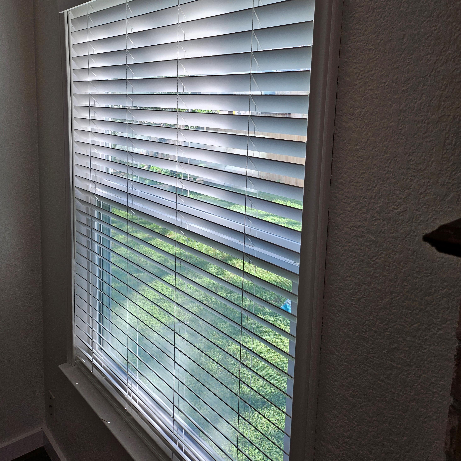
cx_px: 229
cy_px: 179
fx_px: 437
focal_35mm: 29
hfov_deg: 55.6
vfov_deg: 55.1
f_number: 1.8
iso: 50
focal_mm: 5
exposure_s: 1/215
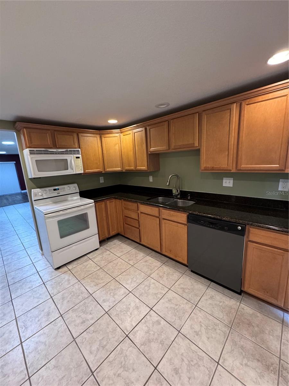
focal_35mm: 14
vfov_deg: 102.1
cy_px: 193
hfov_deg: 85.7
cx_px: 144
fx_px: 156
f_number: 2.2
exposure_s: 1/60
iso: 500
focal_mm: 2.22
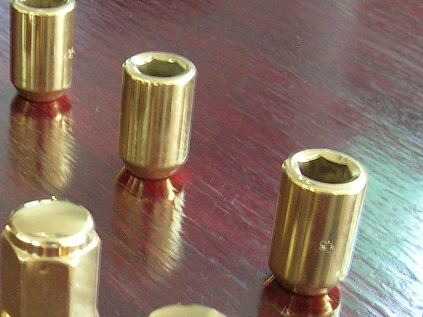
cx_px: 64
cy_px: 298
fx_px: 1039
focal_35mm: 85
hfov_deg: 22.6
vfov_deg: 17.1
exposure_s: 1/3.4
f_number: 2.8
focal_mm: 5.4
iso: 121
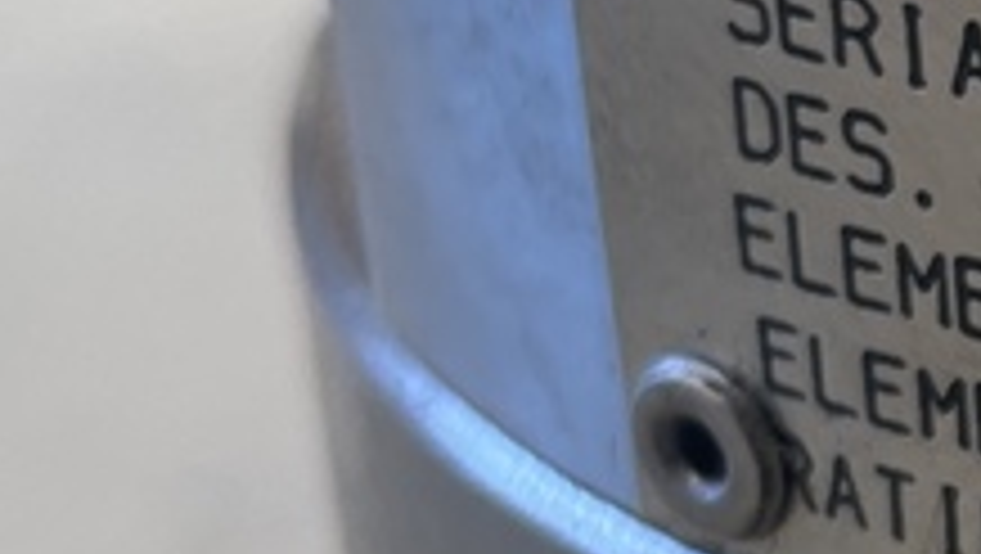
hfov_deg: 12.7
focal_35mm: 156
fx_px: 4061
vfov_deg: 7.8
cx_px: 1692
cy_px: 369
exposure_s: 1/100
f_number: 1.6
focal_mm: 4.2
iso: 50
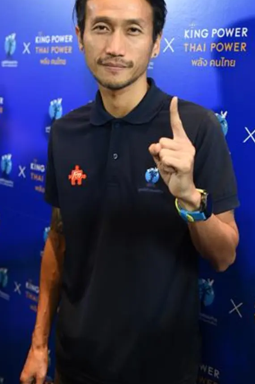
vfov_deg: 38.1
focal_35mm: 52
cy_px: 158
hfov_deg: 25.9
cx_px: 124
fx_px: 553
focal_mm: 38
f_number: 3.2
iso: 1000
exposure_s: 1/125
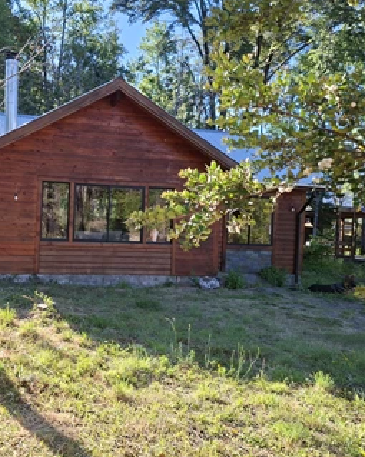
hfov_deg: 45.3
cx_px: 86
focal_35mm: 31
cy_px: 228
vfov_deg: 57.2
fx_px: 419
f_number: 1.8
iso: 50
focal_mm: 5.54
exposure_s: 1/524
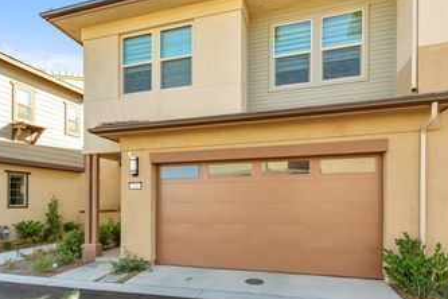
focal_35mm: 21
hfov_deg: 81.2
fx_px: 261
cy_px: 156
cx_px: 217
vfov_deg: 59.5
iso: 320
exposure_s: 1/250
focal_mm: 14
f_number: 8
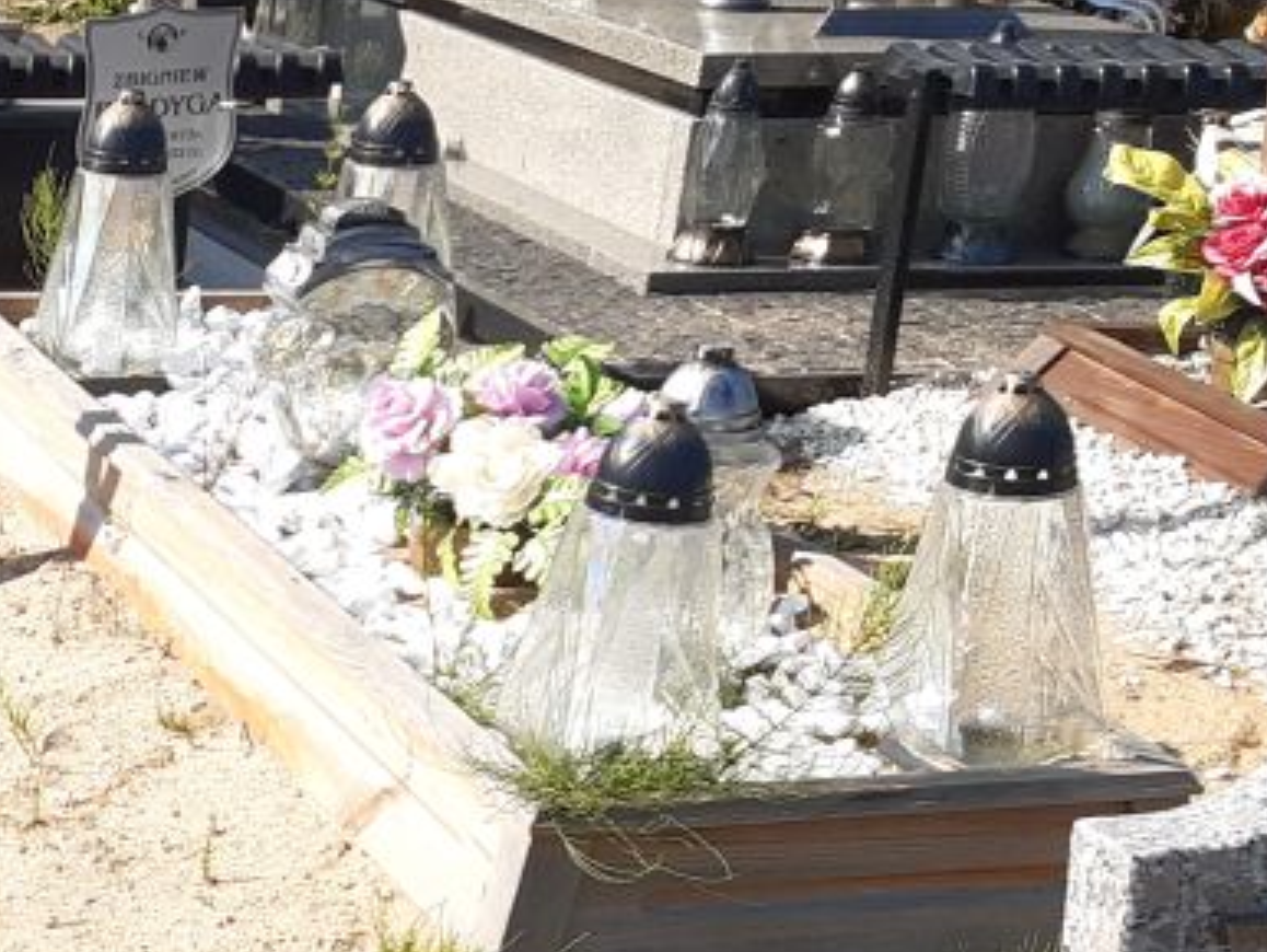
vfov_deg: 15.7
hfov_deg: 17.4
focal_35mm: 93
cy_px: 845
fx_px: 3406
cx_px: -965
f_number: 1.7
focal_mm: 3.92
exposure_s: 1/1135
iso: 40
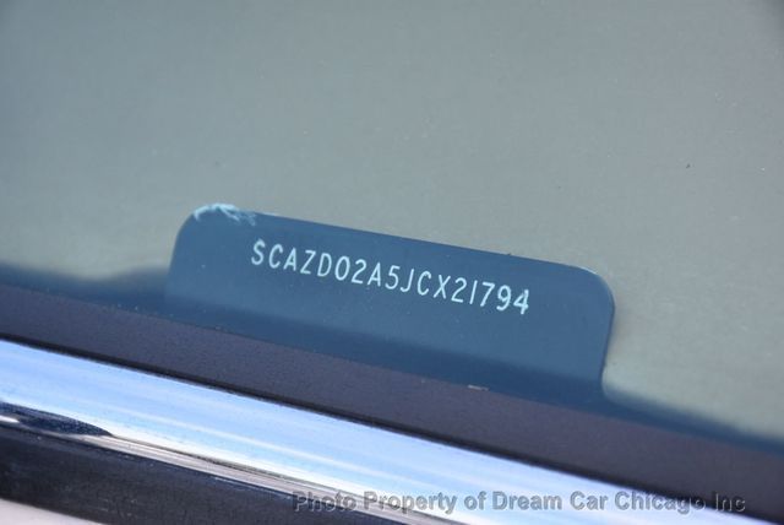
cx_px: 392
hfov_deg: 13.7
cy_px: 262
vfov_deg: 9.2
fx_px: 3270
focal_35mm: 150
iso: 720
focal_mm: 100
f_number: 8
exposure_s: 1/500
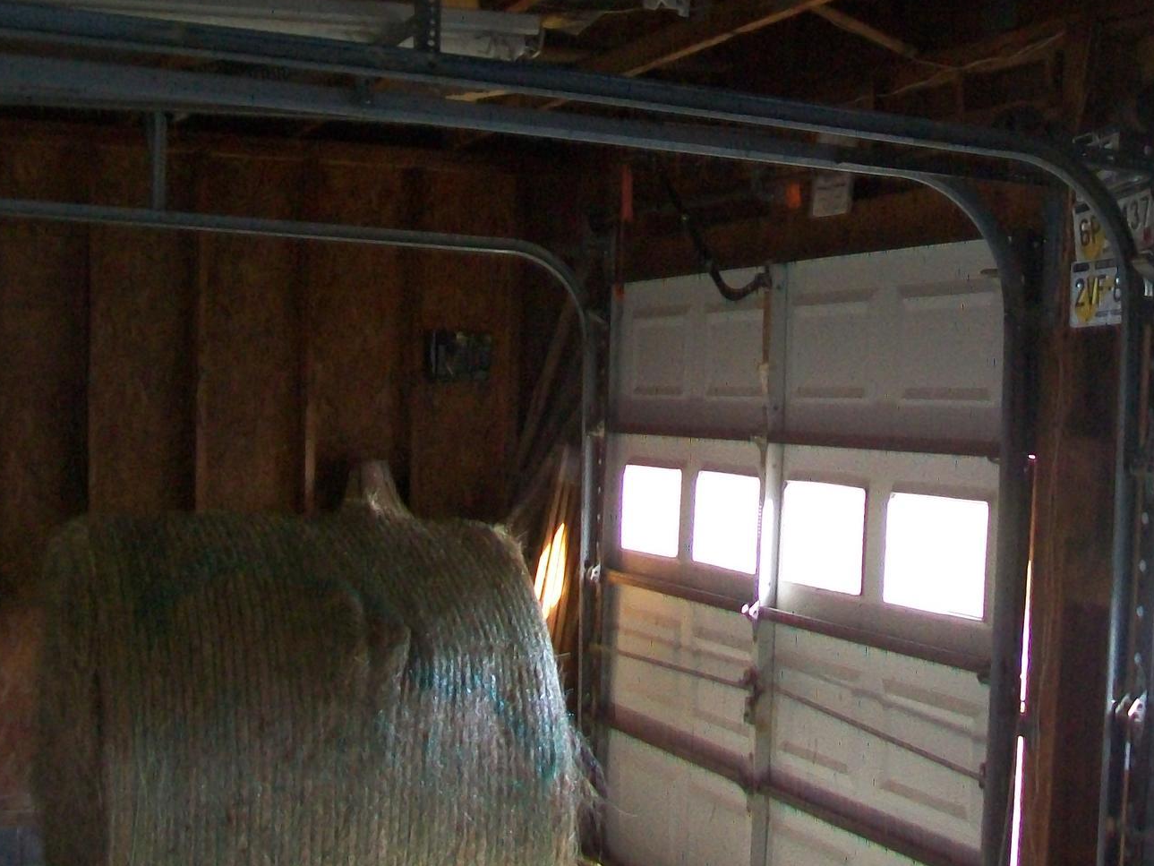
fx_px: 1800
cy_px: 681
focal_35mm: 54
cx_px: 719
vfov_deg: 26.6
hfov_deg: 35.4
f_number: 2.7
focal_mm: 6.1
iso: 160
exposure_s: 1/60
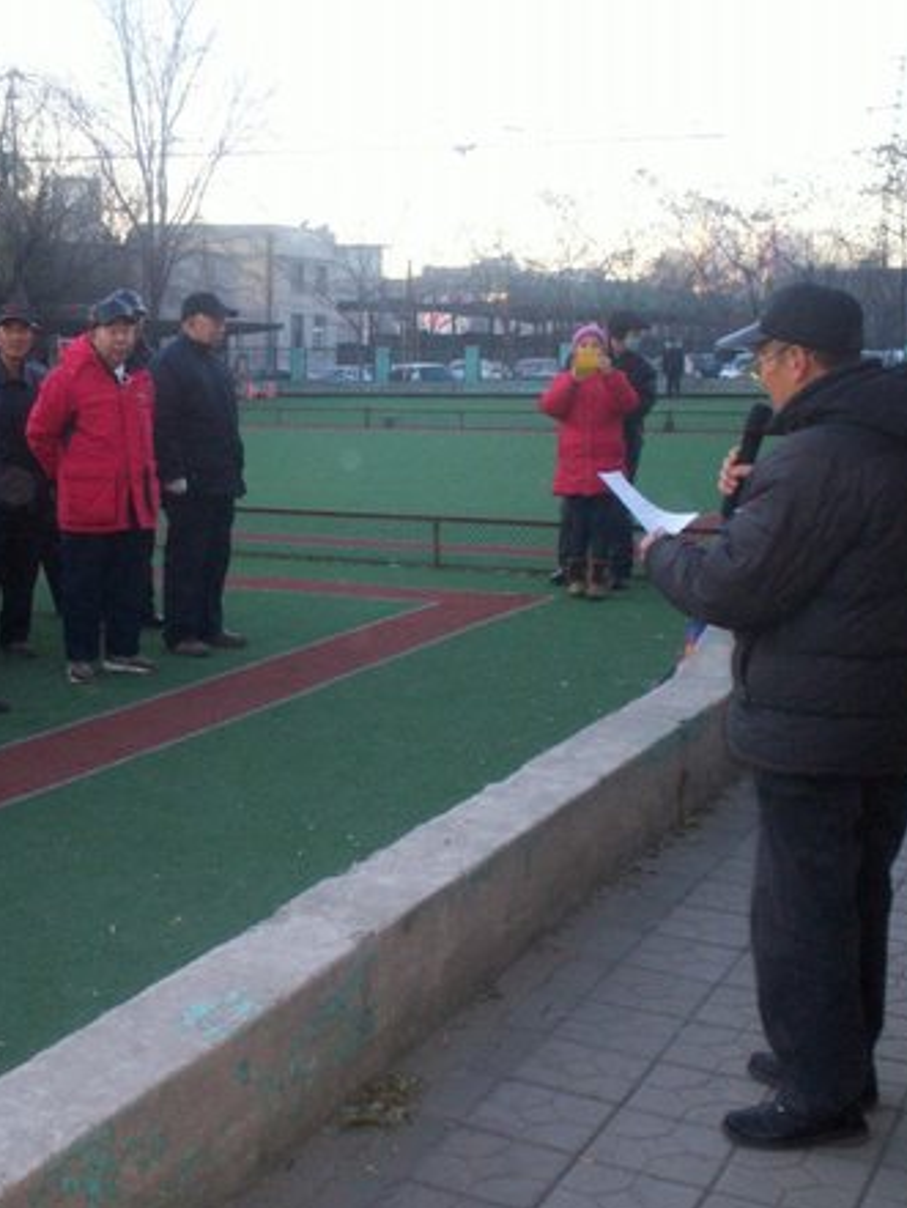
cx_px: 236
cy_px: 614
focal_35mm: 49
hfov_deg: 29.3
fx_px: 1711
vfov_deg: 38.9
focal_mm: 5.9
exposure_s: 1/64
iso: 140
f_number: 4.5
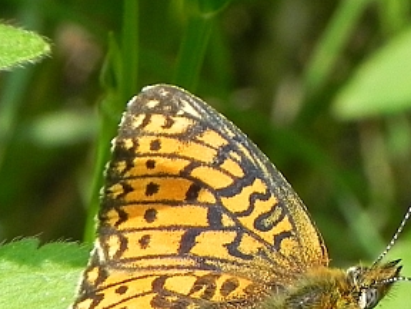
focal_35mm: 302
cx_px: 364
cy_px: 368
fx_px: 3586
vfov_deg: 4.9
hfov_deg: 6.5
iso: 160
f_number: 5.6
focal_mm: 15.1
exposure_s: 1/200
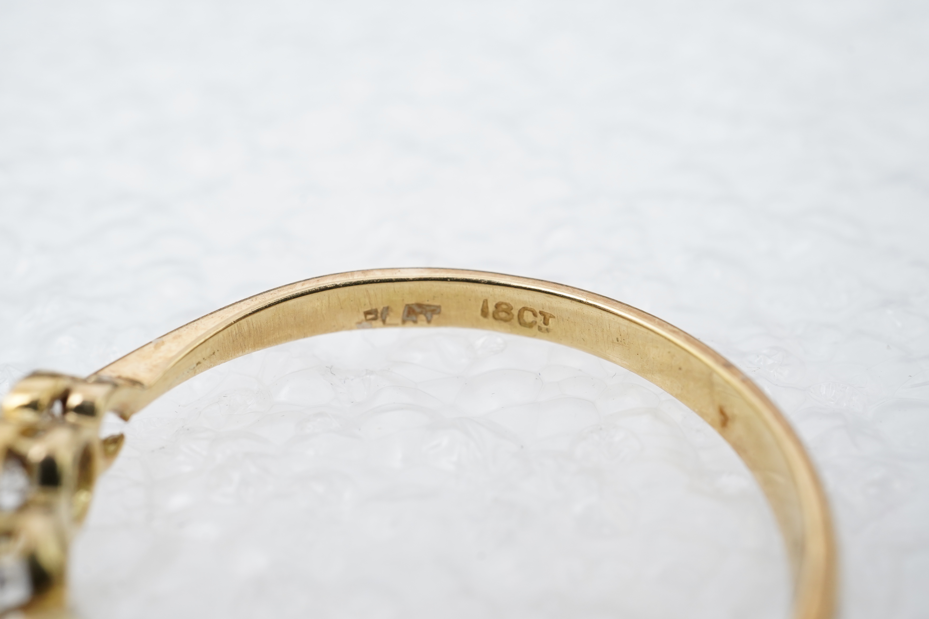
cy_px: 310
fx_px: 1161
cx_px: 464
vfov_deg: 29.9
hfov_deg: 43.6
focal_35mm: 45
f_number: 20
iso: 640
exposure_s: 1/100
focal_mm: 30
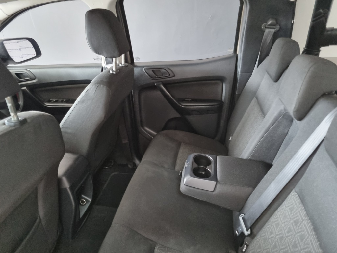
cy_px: 126
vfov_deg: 53.1
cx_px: 168
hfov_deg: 67.3
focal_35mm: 26
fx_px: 253
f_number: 1.8
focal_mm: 5.4
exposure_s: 1/25
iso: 800
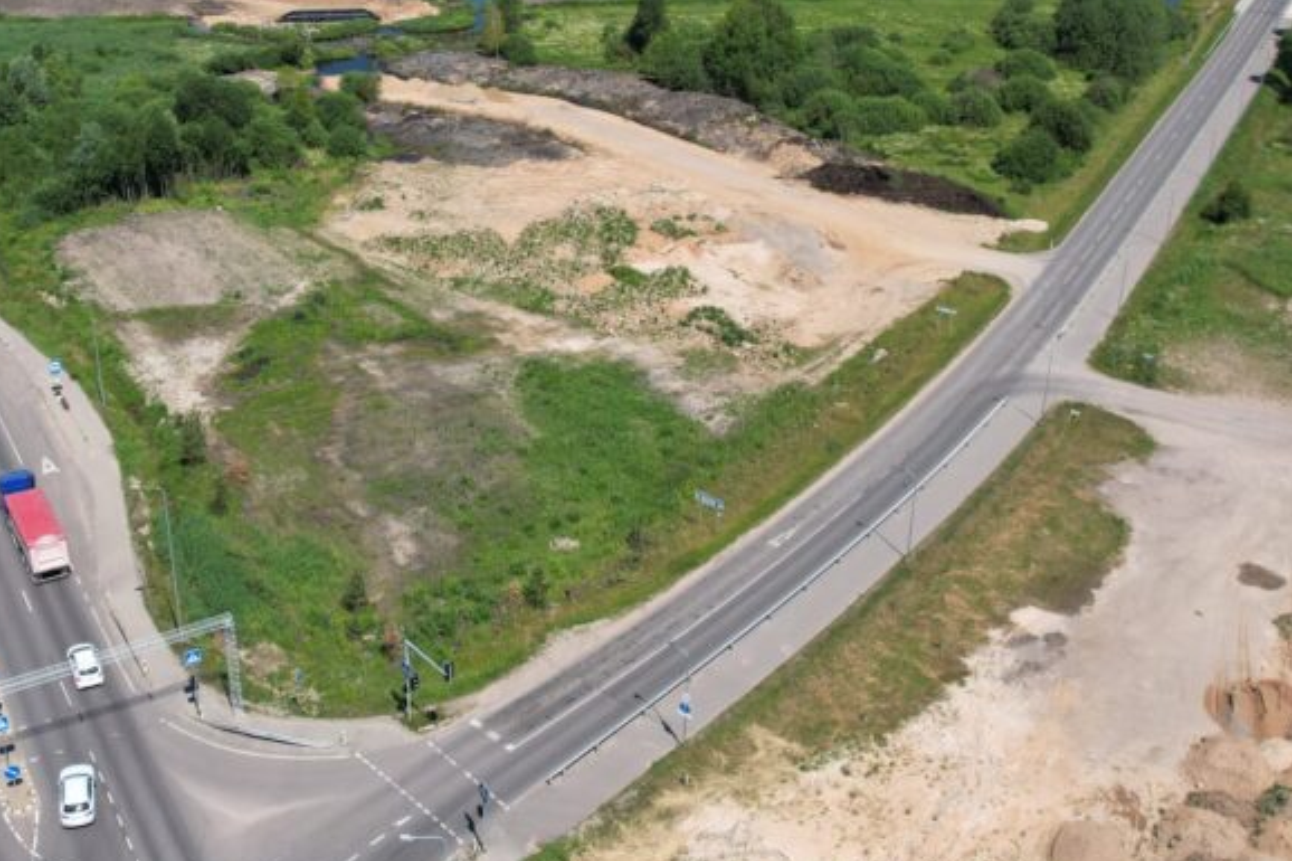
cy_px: 261
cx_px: 510
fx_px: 1399
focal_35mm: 39
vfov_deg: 33.8
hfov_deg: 49.2
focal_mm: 8.38
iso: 100
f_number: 2.8
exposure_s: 1/2000
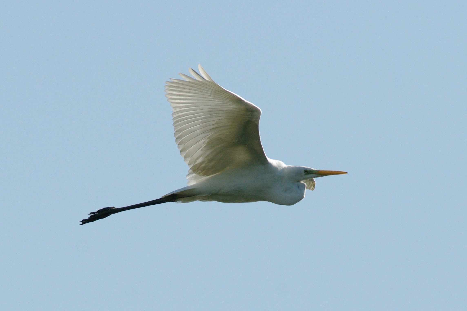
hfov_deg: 4.6
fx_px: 5831
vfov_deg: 3.0
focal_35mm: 450
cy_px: 156
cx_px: 234
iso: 800
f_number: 8
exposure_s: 1/1500
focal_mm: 300
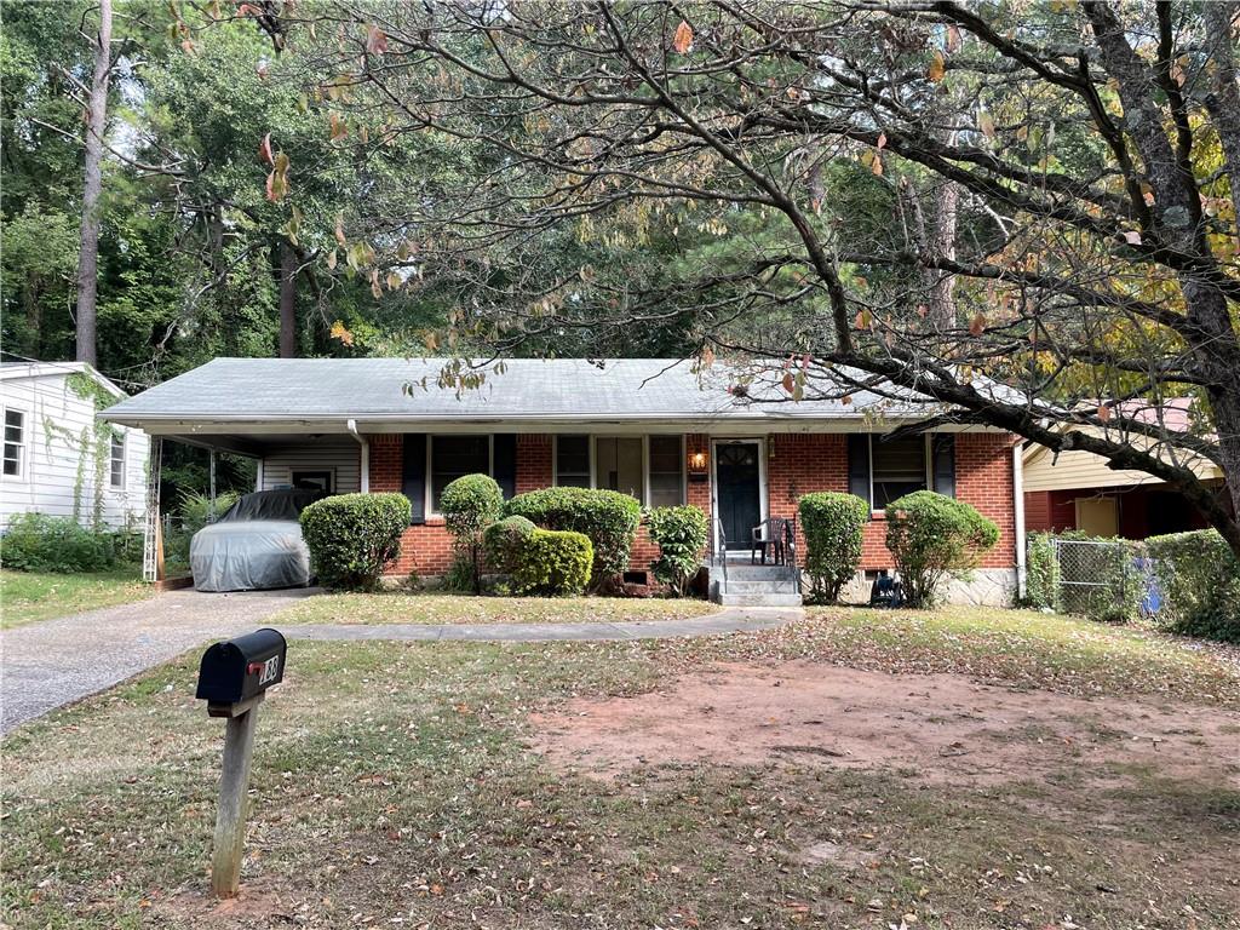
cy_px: 465
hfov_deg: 67.3
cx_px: 620
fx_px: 931
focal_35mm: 26
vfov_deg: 53.1
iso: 32
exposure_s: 1/282
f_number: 1.6
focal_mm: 4.2
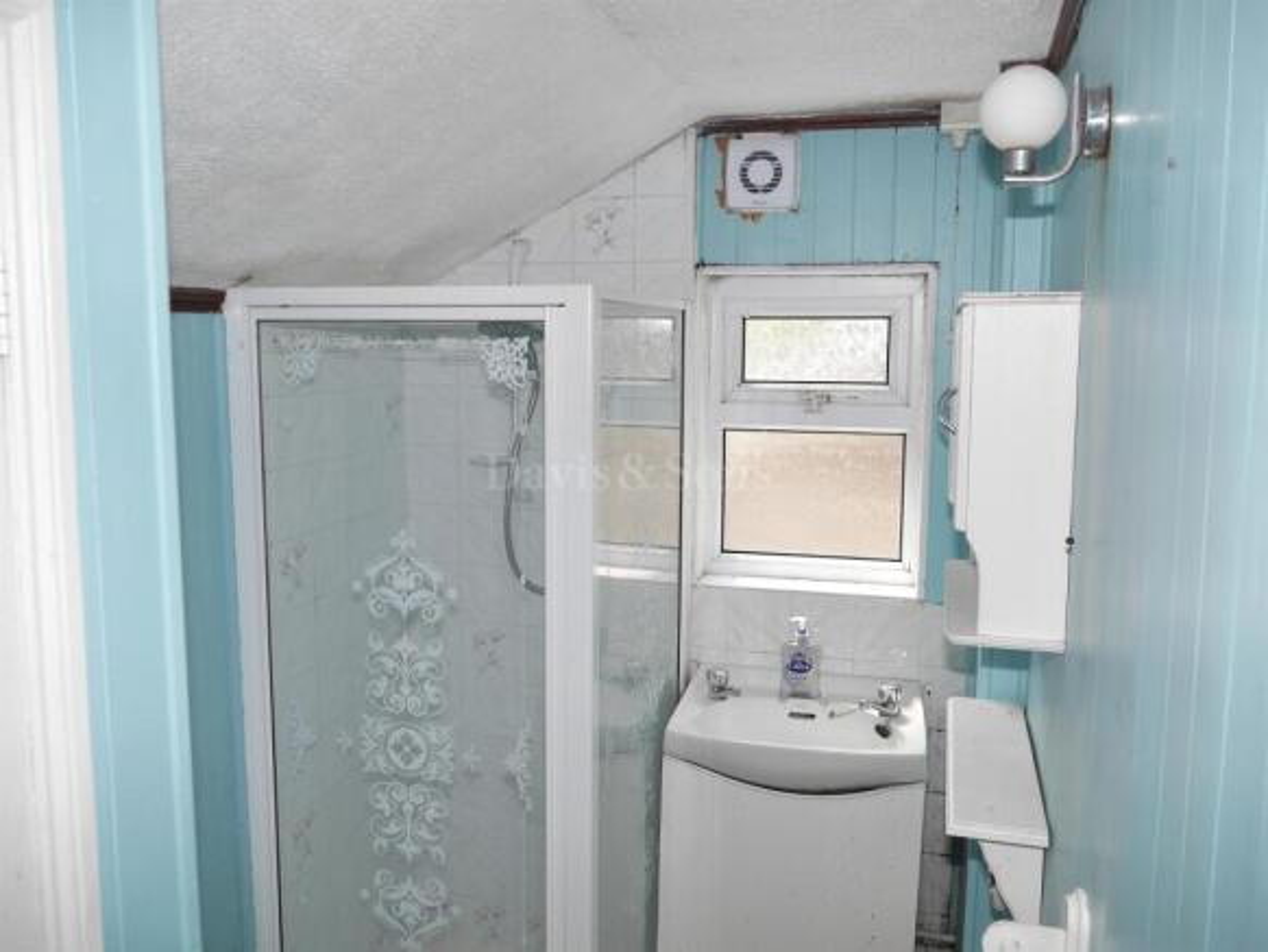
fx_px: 1026
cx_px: 634
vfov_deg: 49.8
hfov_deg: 63.4
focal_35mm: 28
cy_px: 476
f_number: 4.5
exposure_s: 1/160
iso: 200
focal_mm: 14
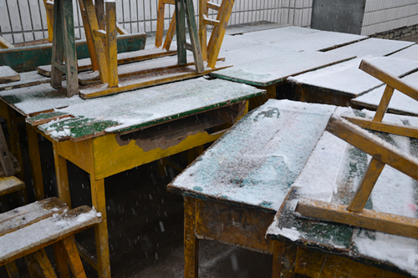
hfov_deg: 51.3
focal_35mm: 38
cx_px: 209
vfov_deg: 35.5
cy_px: 139
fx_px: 435
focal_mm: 25
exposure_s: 1/80
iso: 400
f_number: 4.5
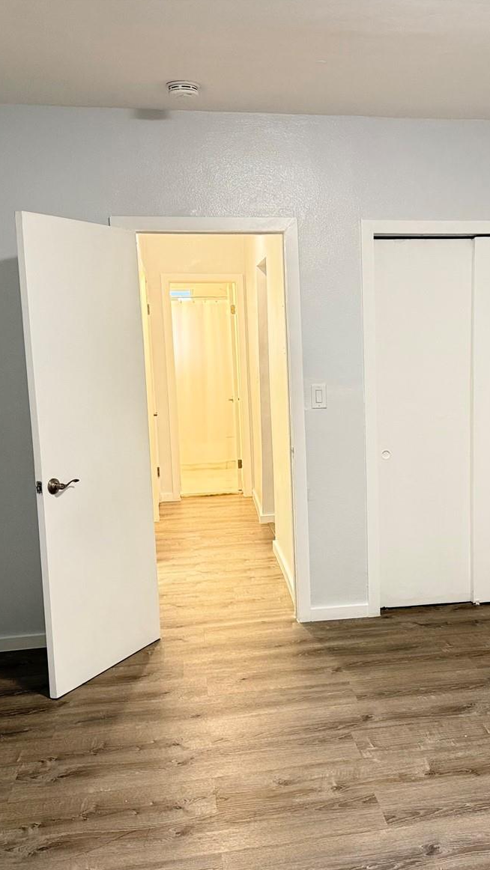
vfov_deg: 55.3
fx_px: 831
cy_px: 445
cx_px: 339
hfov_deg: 32.5
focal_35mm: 36
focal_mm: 6.76
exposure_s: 1/60
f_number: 1.78
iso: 320
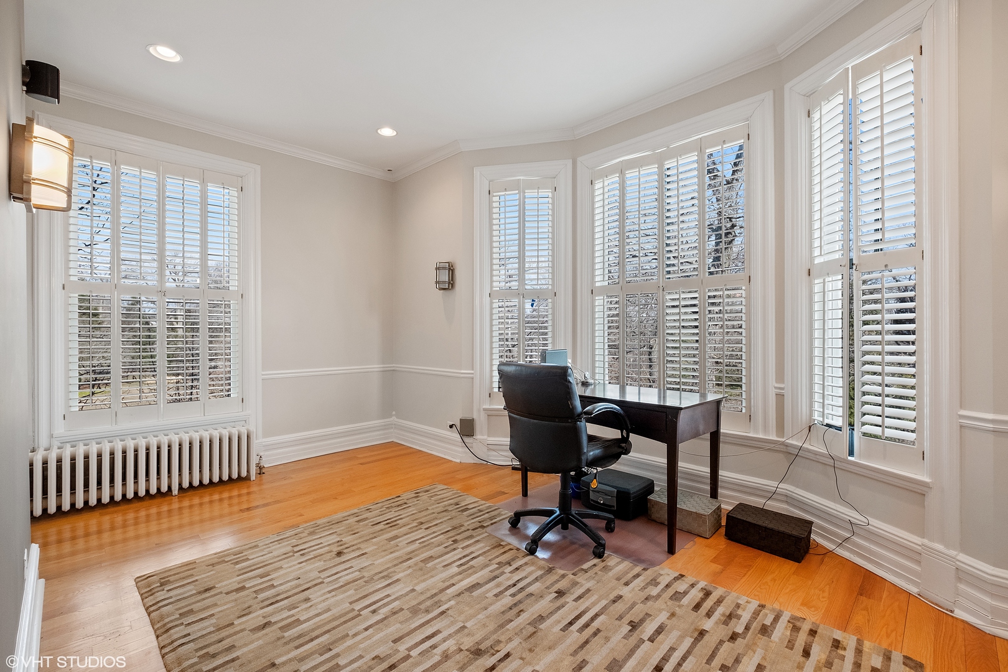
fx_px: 420
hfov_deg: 100.4
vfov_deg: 77.3
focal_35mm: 15
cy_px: 336
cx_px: 504
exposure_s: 1/12
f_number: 8
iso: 800
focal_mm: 10
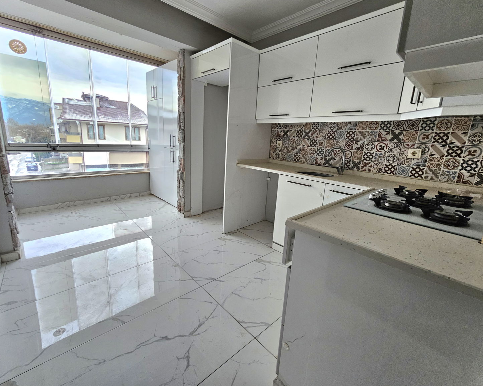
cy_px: 190
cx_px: 235
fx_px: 200
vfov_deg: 88.0
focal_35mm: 14
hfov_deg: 100.7
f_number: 2.2
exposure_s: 1/70.9
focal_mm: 2.2
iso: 160
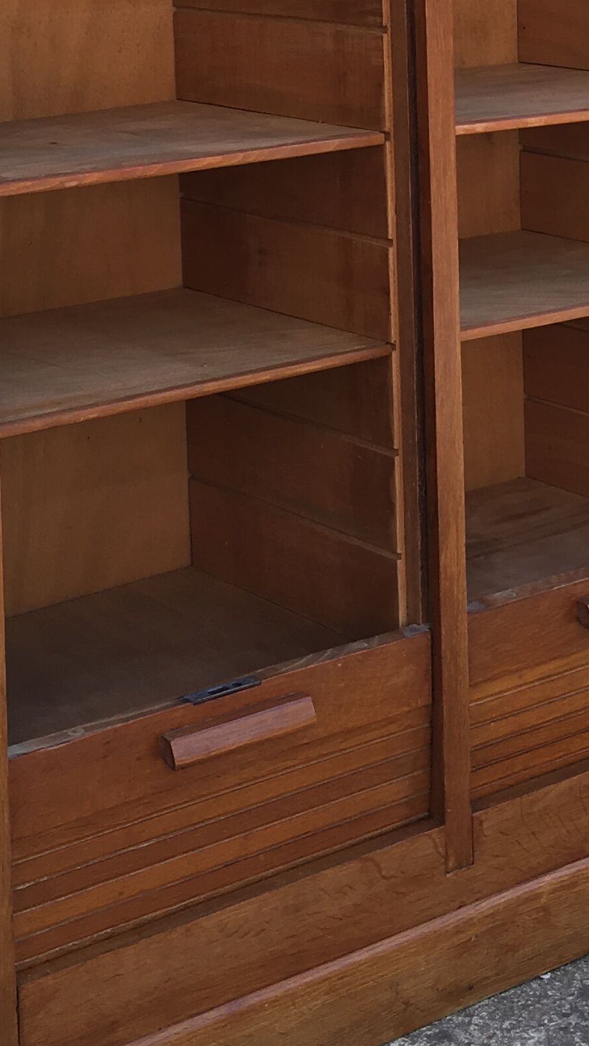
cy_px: -37
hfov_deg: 15.1
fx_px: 2220
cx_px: 381
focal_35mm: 80
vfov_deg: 25.1
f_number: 2.2
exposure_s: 1/262
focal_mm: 4.15
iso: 25
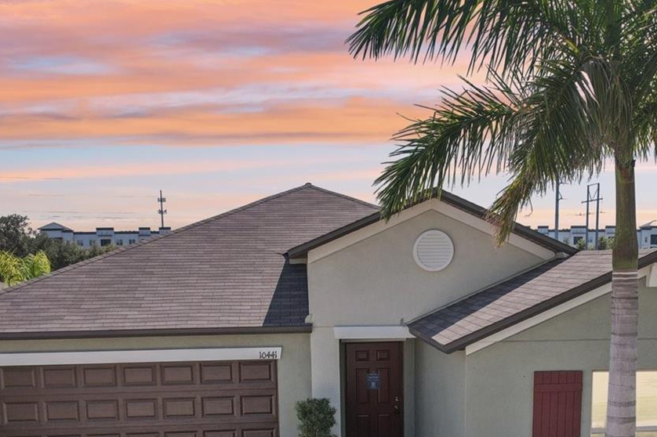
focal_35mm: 42
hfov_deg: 46.3
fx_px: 766
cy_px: 406
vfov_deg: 30.3
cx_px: 378
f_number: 2.8
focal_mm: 8.38
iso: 100
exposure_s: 1/1250
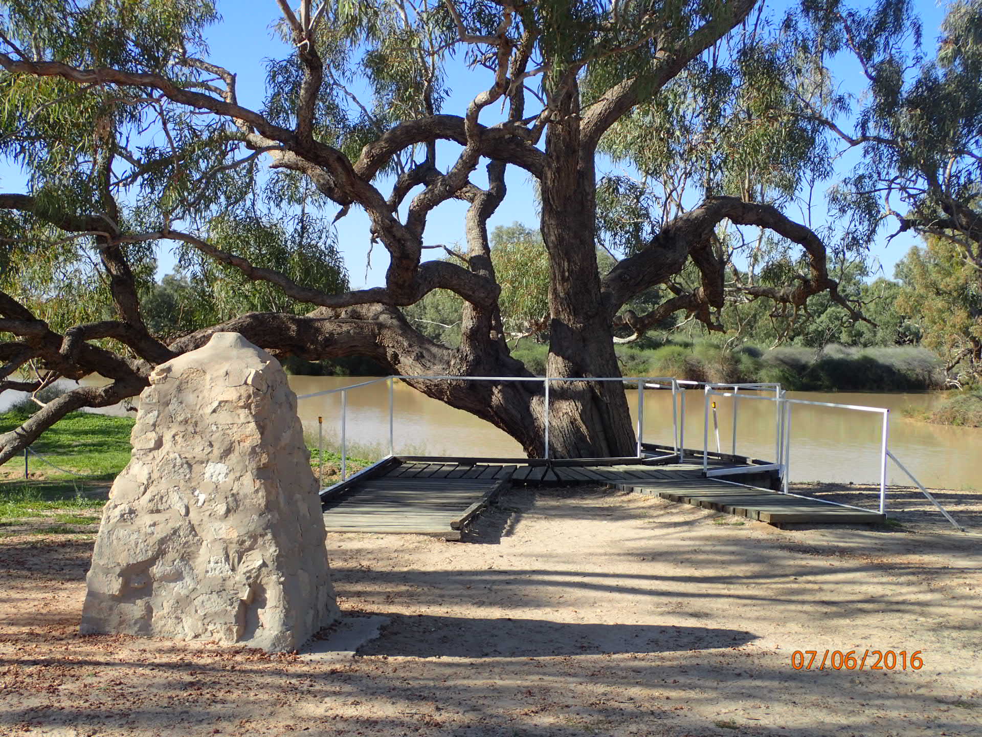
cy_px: 368
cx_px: 491
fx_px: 1305
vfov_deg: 31.5
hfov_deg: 41.2
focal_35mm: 46
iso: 100
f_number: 4.5
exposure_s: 1/400
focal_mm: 8.41
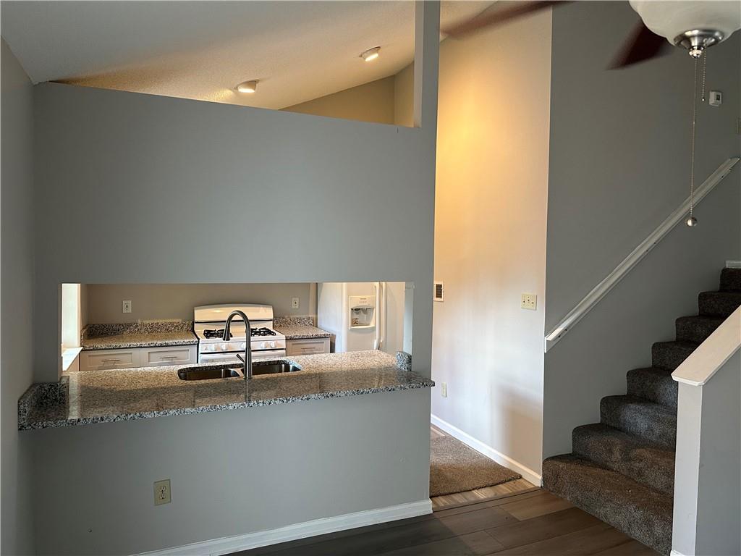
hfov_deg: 71.6
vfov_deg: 56.8
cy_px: 278
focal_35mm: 24
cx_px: 370
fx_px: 514
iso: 250
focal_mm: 6.86
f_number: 1.78
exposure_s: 1/60
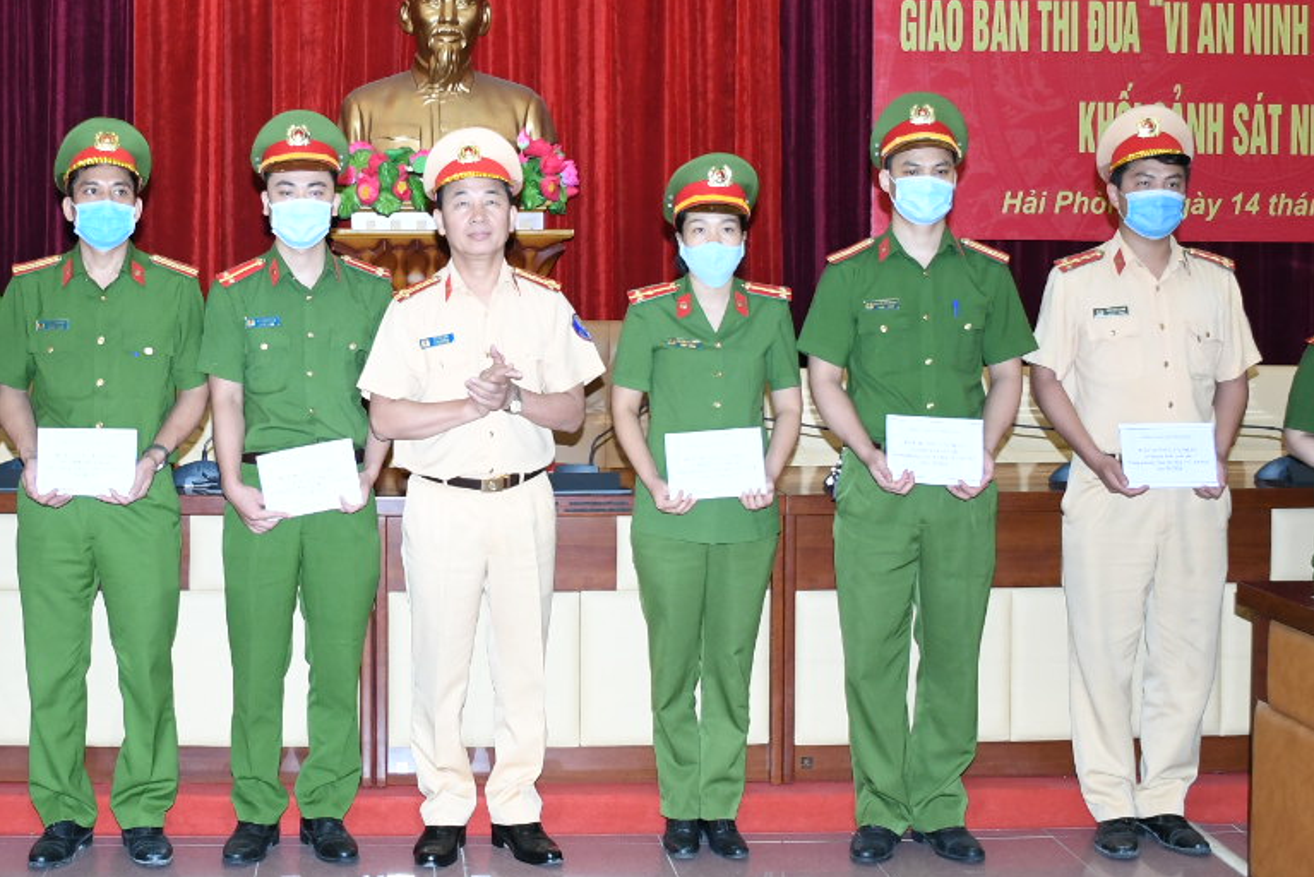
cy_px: 248
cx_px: 454
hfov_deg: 34.8
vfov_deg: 23.6
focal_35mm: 57
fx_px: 2081
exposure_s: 1/200
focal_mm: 18
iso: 800
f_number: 3.5
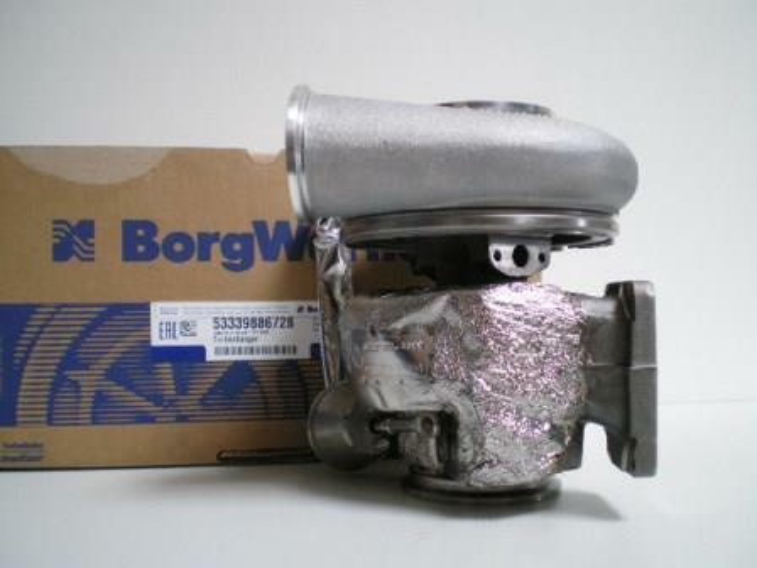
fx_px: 831
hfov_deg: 49.0
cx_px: 378
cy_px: 284
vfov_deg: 37.7
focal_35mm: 38
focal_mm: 6.3
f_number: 3.1
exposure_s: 1/20
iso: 400
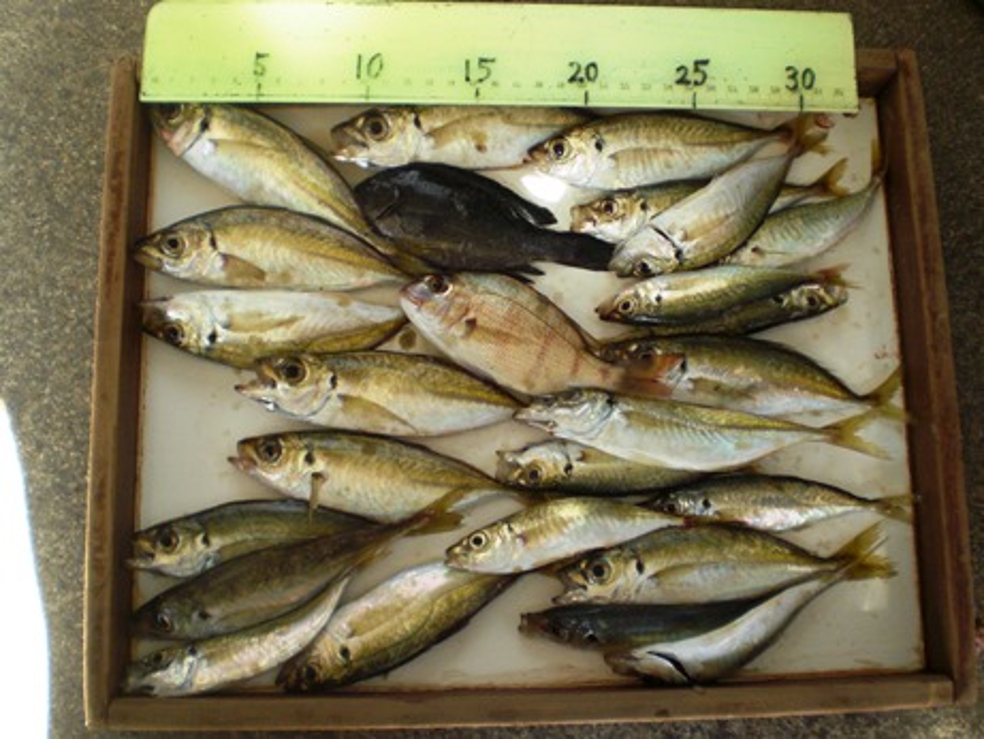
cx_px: 492
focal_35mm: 38
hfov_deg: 49.0
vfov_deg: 37.7
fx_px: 1080
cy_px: 370
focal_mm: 6.3
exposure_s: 1/80
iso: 200
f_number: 3.1
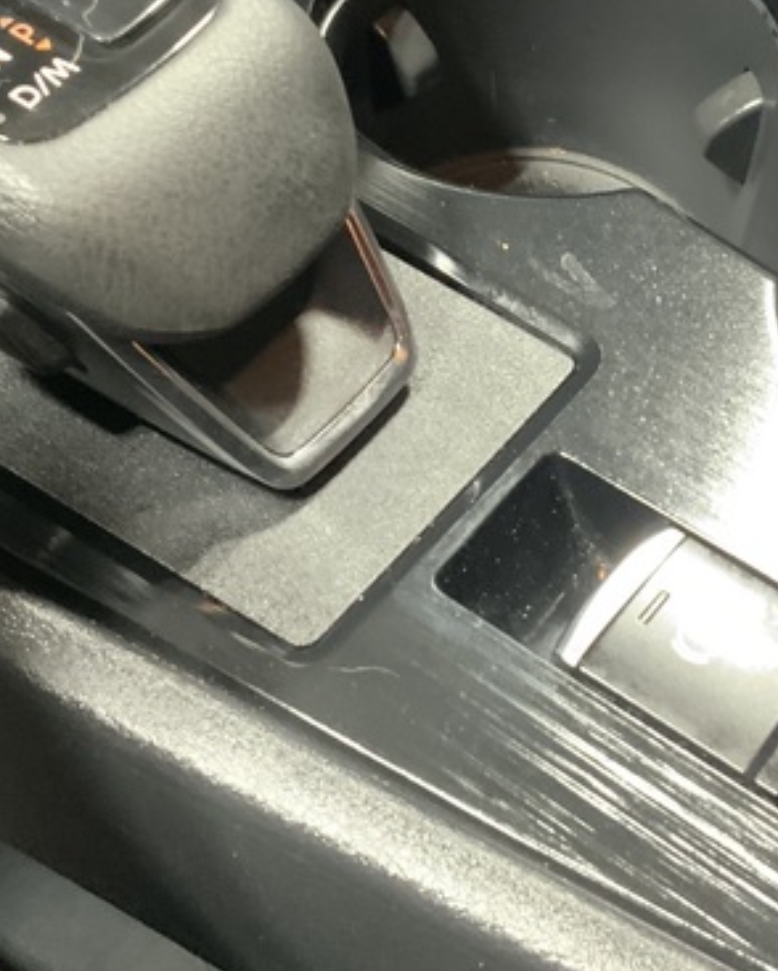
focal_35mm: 74
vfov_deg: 25.5
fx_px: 2128
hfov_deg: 20.6
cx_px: 548
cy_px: 304
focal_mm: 3
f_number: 1.8
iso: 250
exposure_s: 1/40
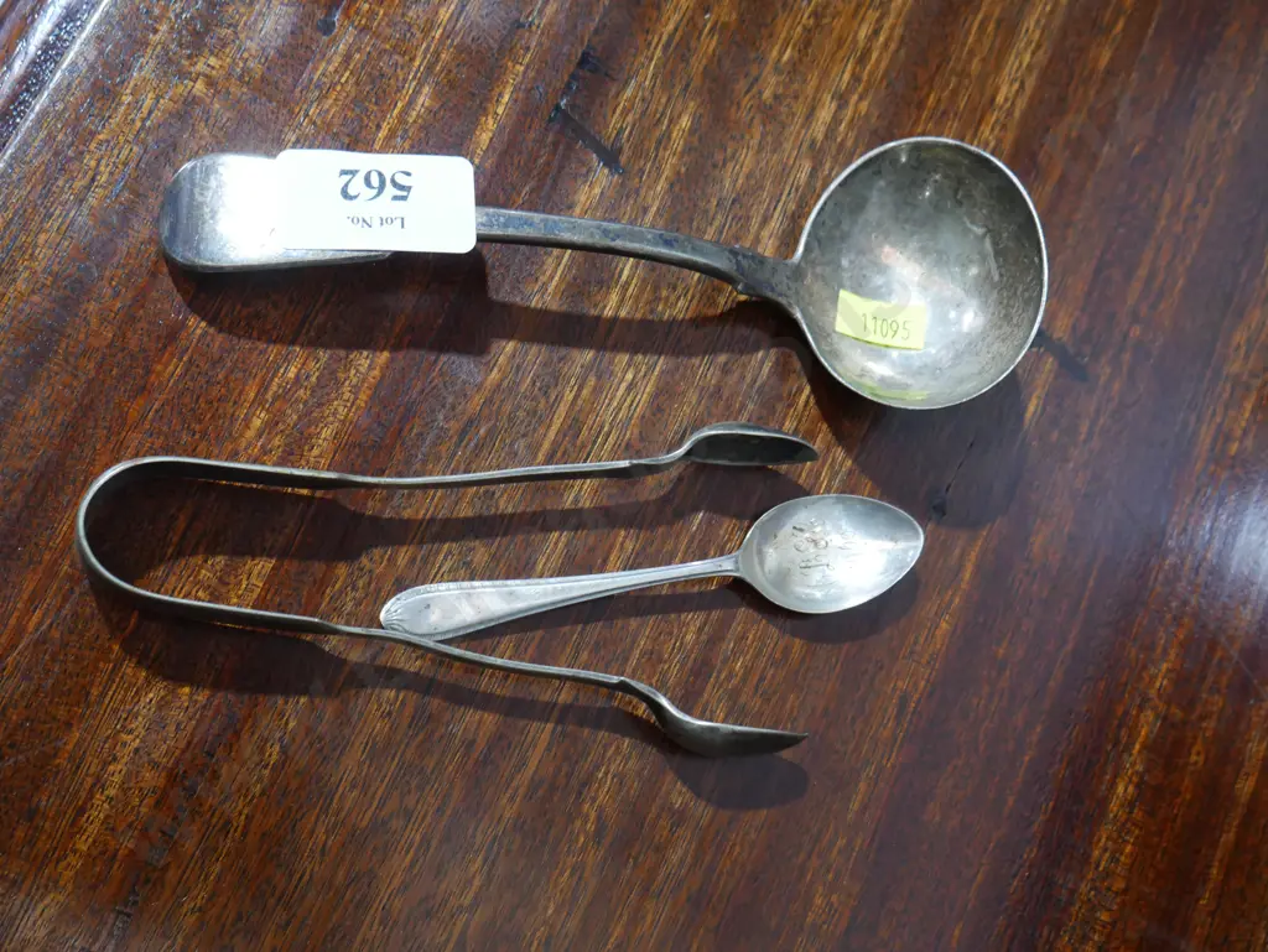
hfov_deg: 44.8
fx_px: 1539
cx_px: 634
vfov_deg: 34.4
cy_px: 476
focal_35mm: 42
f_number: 5
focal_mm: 21
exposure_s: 1/60
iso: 1600
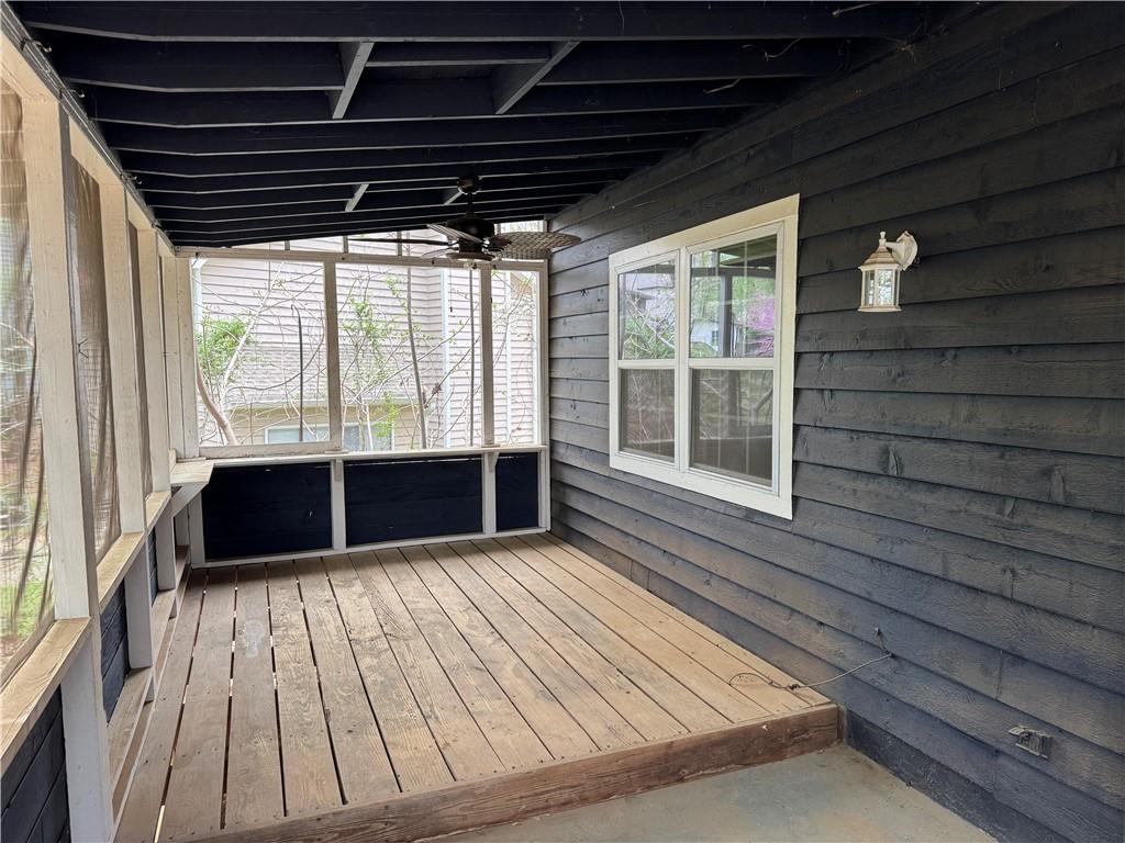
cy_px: 422
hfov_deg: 71.6
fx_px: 780
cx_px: 562
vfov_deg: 56.8
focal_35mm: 24
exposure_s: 1/121
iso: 200
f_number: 1.78
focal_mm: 6.76
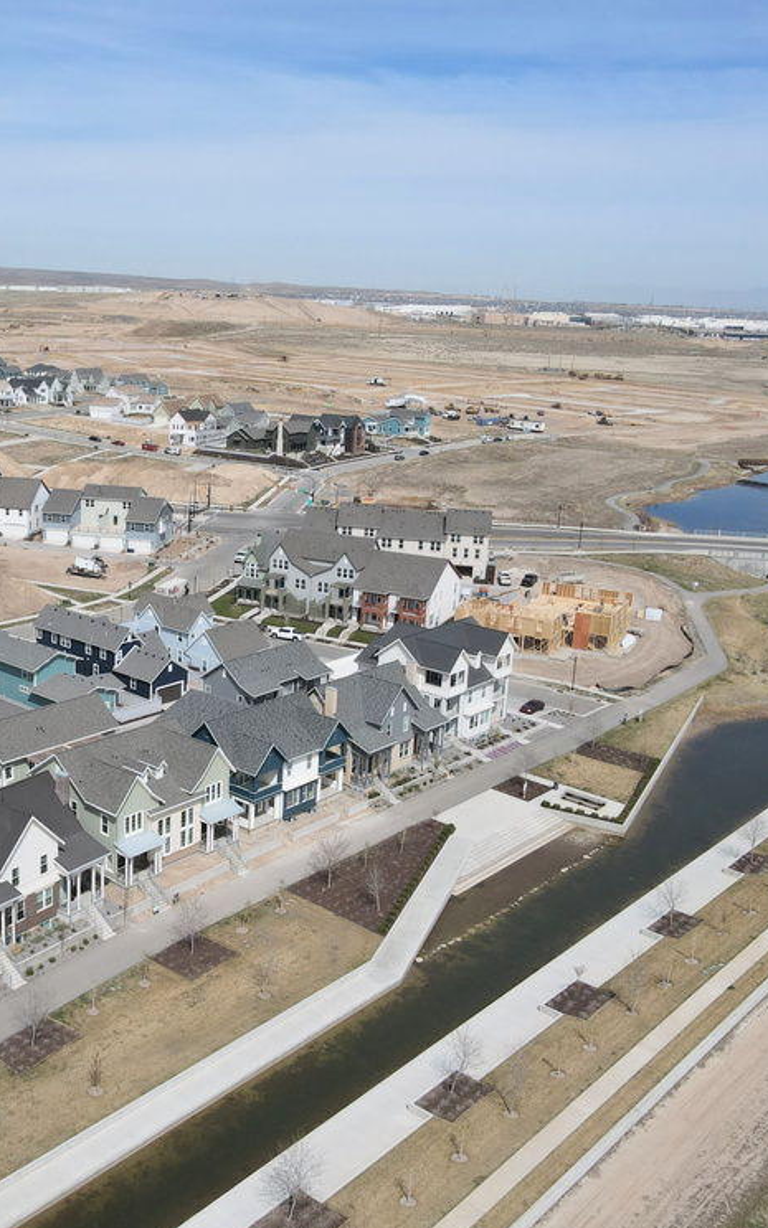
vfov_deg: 55.3
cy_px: 606
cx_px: 180
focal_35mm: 35
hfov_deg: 35.4
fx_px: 1172
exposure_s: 1/1250
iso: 110
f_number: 2.8
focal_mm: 4.5
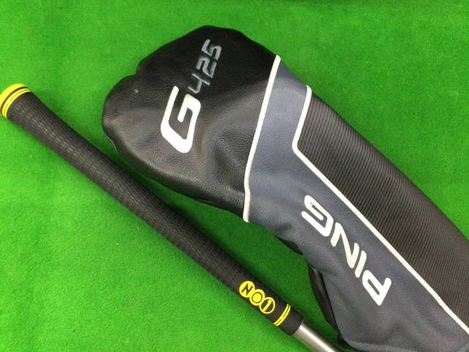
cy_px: 176
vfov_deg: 45.4
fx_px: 420
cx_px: 234
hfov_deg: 58.4
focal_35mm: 31
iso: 200
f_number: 2.4
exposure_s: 1/30
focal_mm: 3.3
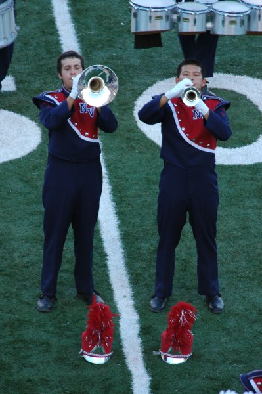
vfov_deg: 3.4
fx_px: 6561
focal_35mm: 600
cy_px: 197
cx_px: 131
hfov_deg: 2.3
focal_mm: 400
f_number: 5.6
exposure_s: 1/125
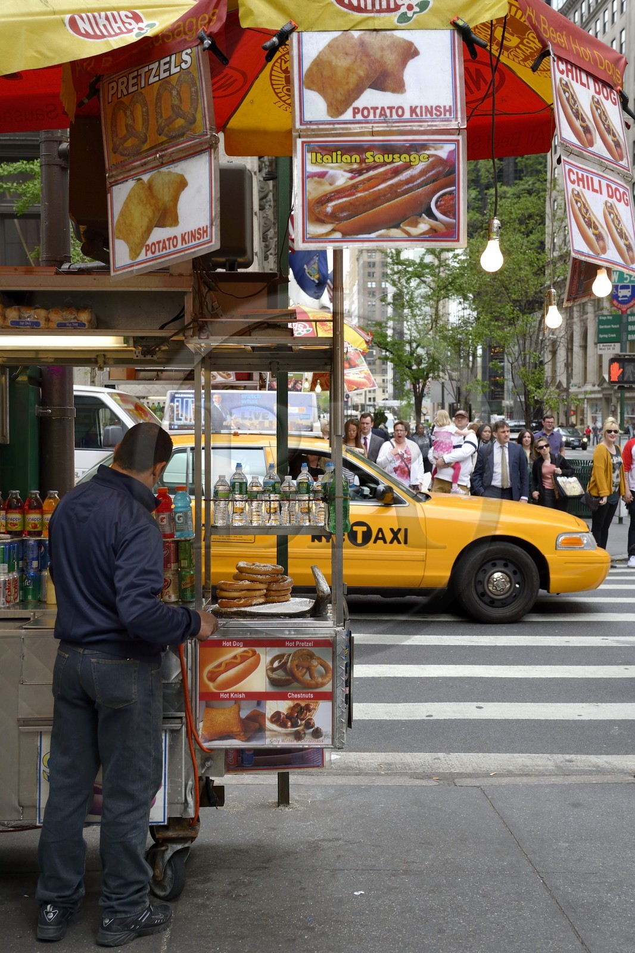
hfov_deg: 31.9
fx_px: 1112
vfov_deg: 46.4
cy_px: 476
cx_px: 318
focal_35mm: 42
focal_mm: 42
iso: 400
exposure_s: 1/400
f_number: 5.6
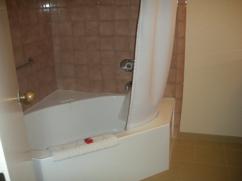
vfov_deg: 40.7
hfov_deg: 52.6
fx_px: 245
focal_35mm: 35
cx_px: 121
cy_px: 90
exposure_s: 1/60
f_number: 3.5
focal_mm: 6.3
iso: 400
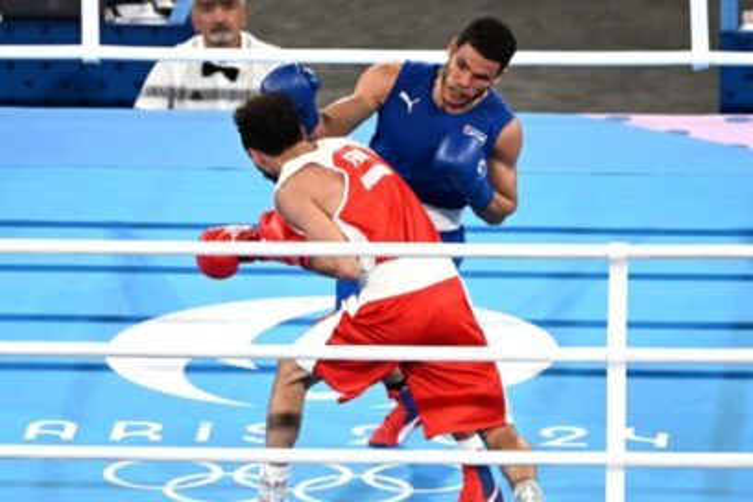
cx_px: 376
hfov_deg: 5.2
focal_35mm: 400
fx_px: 8366
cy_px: 251
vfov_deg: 3.4
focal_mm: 400
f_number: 5.6
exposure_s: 1/1000
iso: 4000
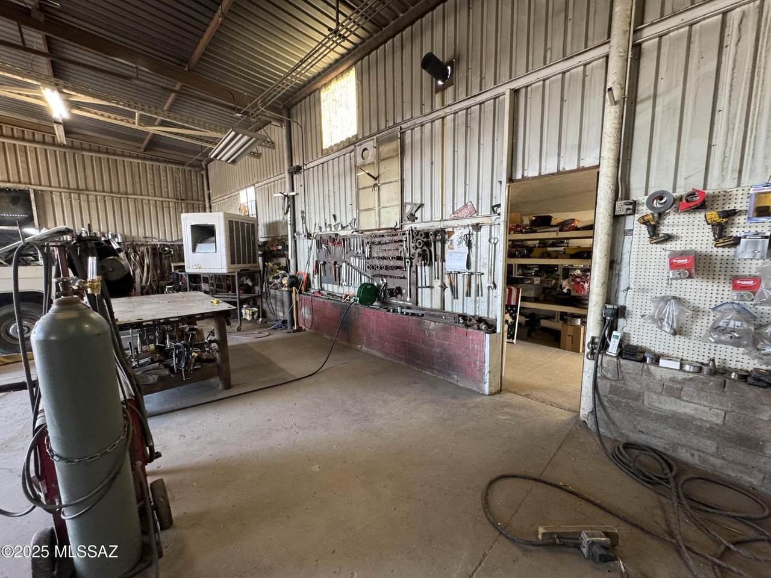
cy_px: 289
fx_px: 312
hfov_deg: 102.1
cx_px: 386
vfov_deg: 85.7
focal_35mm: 14
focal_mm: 2.22
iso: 250
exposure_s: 1/60
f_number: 2.2
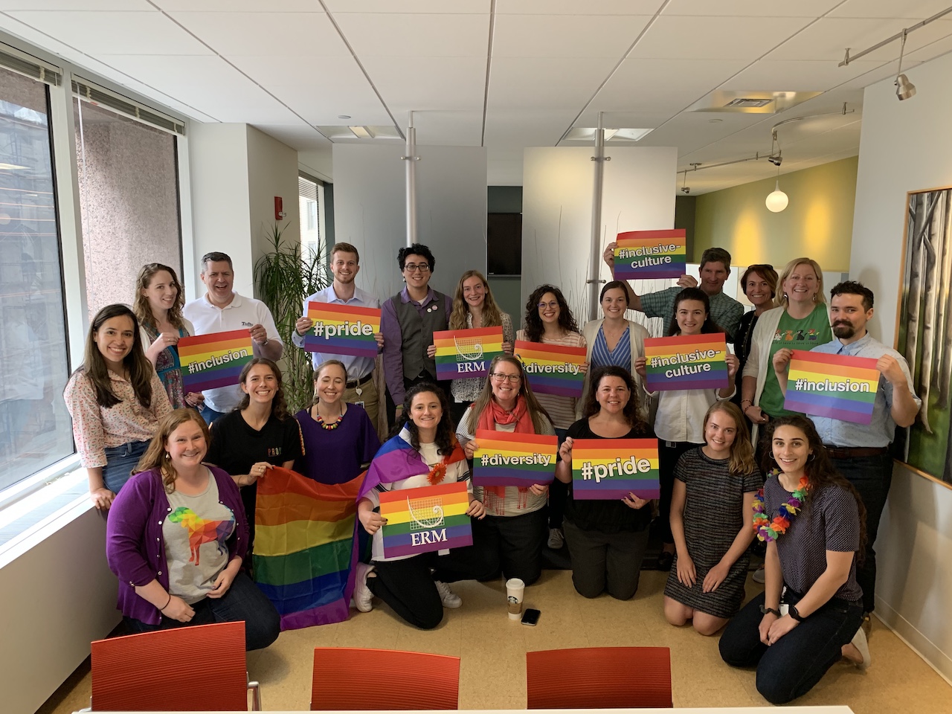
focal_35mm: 26
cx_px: 476
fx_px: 715
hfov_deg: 67.3
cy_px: 357
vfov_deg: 53.1
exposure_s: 1/60
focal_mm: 4.25
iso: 160
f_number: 1.8
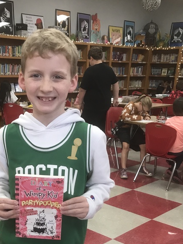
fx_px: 352
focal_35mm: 50
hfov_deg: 28.6
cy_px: 216
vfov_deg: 36.0
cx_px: 44
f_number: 1.8
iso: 25
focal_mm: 3.99
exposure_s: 1/30
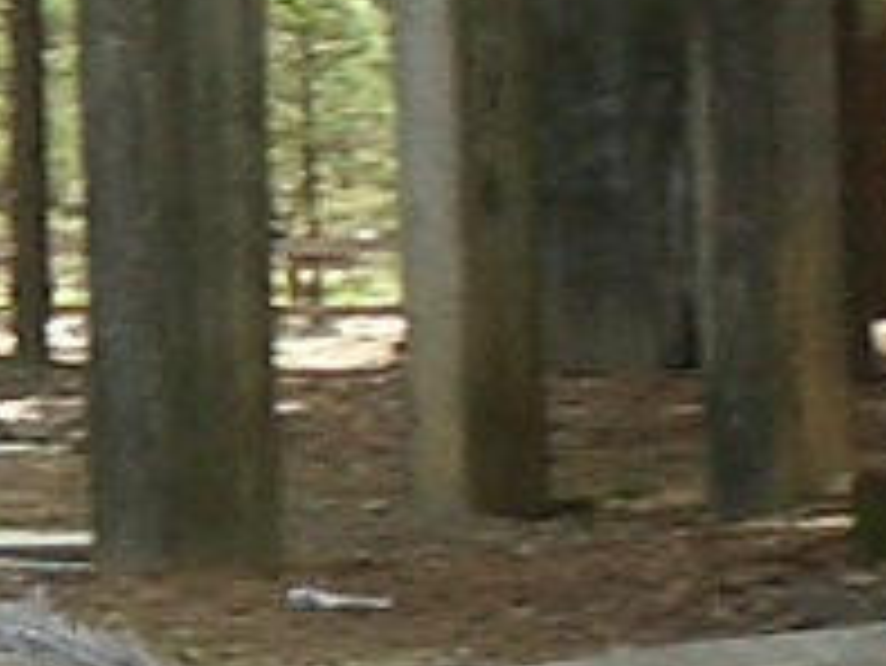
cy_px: 252
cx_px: -1133
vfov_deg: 6.2
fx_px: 6147
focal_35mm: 240
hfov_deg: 7.7
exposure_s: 1/125
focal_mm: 5.6
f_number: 3.5
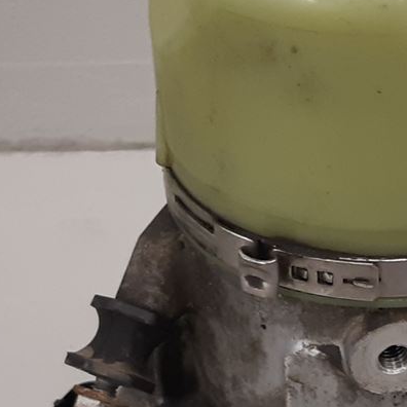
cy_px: 227
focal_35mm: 119
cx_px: 399
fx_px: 1583
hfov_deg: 14.4
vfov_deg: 14.6
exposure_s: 1/50
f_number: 1.7
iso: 125
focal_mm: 3.93
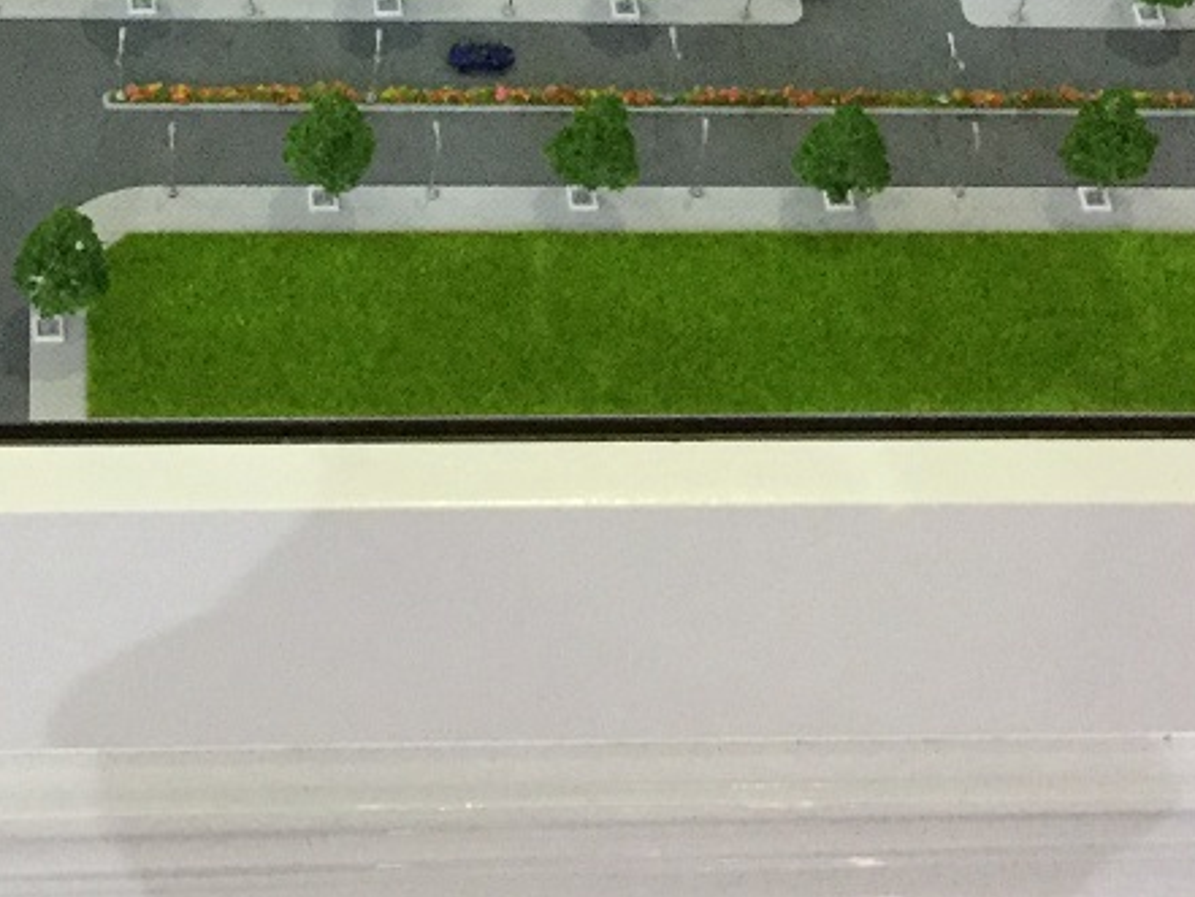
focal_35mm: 89
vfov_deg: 16.4
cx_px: 382
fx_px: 3073
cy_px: 65
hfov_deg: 21.9
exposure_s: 1/17
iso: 250
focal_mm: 3.3
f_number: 2.4
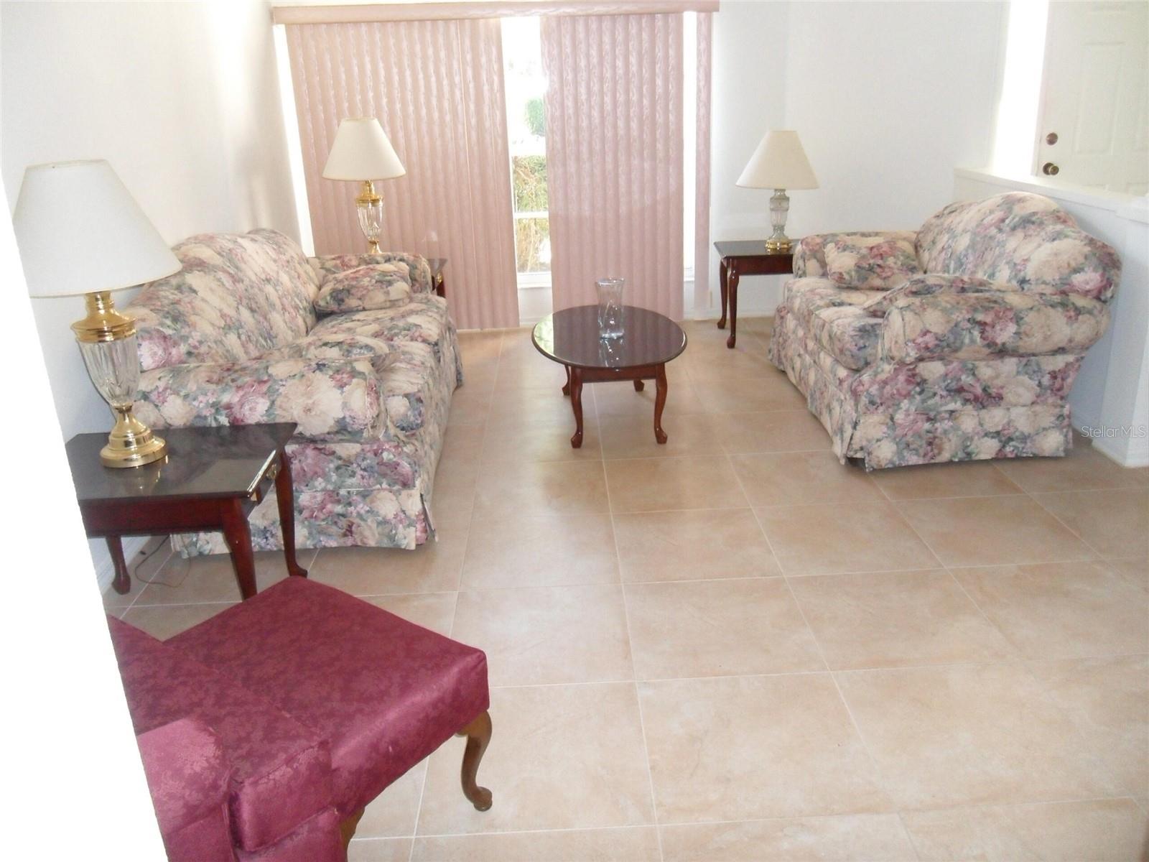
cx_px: 574
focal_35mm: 27
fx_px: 896
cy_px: 431
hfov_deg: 65.3
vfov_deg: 51.4
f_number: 3.5
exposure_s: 1/45
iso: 400
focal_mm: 4.9
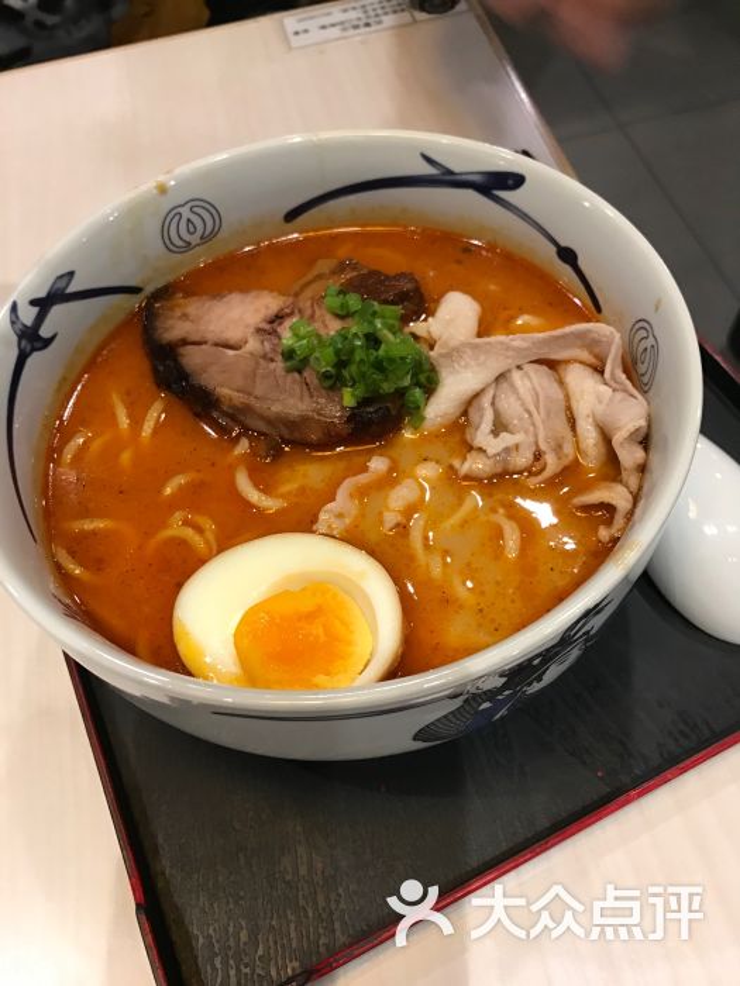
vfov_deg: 63.4
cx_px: 370
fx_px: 798
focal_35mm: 28
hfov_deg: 49.7
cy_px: 493
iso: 64
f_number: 1.8
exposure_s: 1/17
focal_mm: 3.99
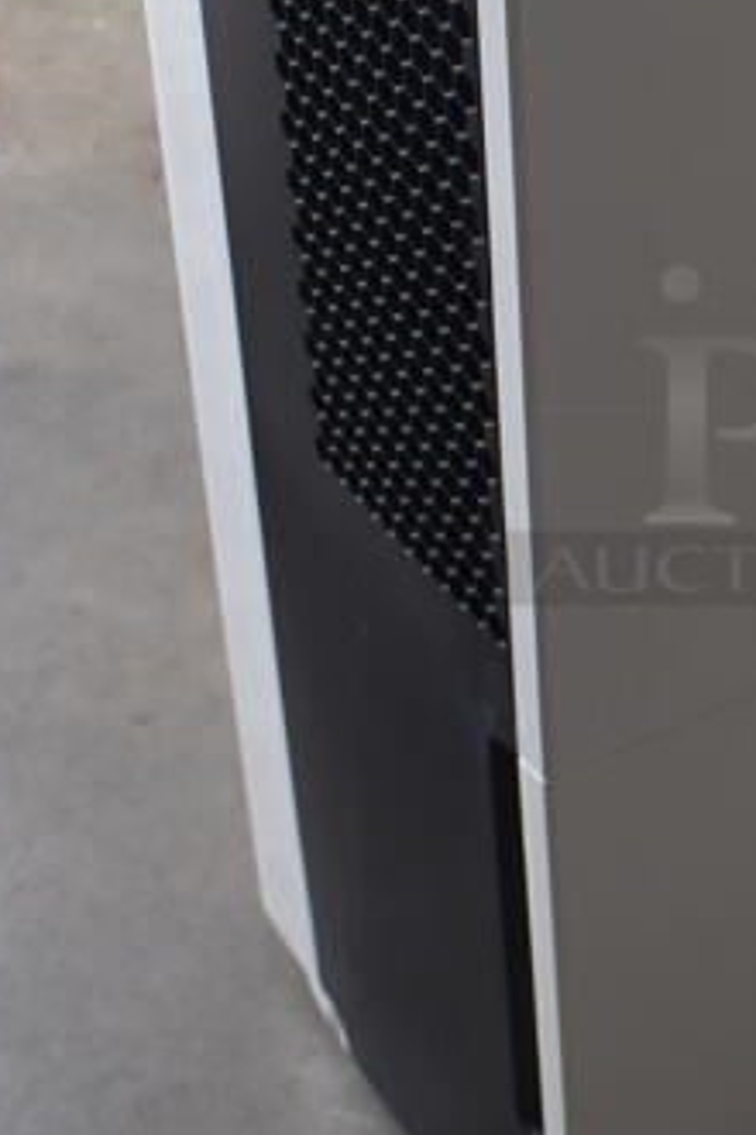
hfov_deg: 15.9
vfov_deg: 24.4
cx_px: 893
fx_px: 2614
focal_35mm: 83
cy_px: 425
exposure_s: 1/250
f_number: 4.5
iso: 400
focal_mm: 20
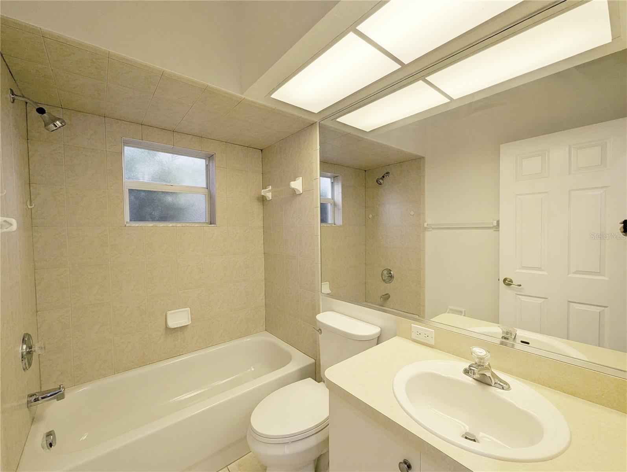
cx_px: 314
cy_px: 236
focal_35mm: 13
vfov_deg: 90.1
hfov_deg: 106.1
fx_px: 236
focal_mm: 1.95
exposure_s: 1/120
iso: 30
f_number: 2.2
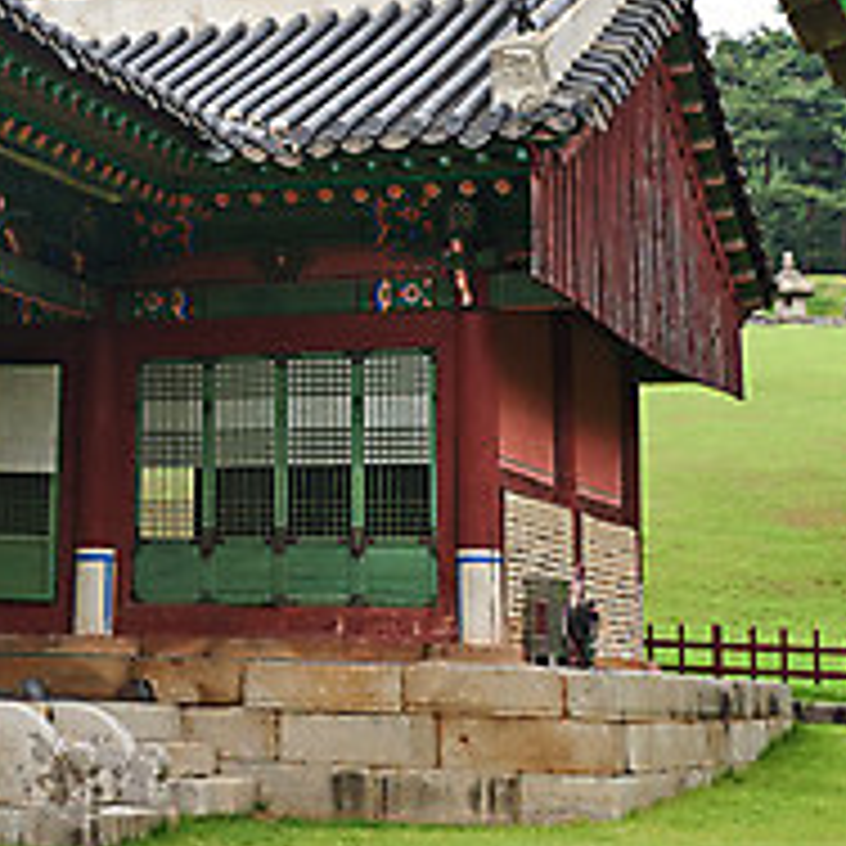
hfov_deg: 18.3
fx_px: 2544
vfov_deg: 18.6
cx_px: -43
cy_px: 76
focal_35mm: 92
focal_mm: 34
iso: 400
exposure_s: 1/400
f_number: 5.6
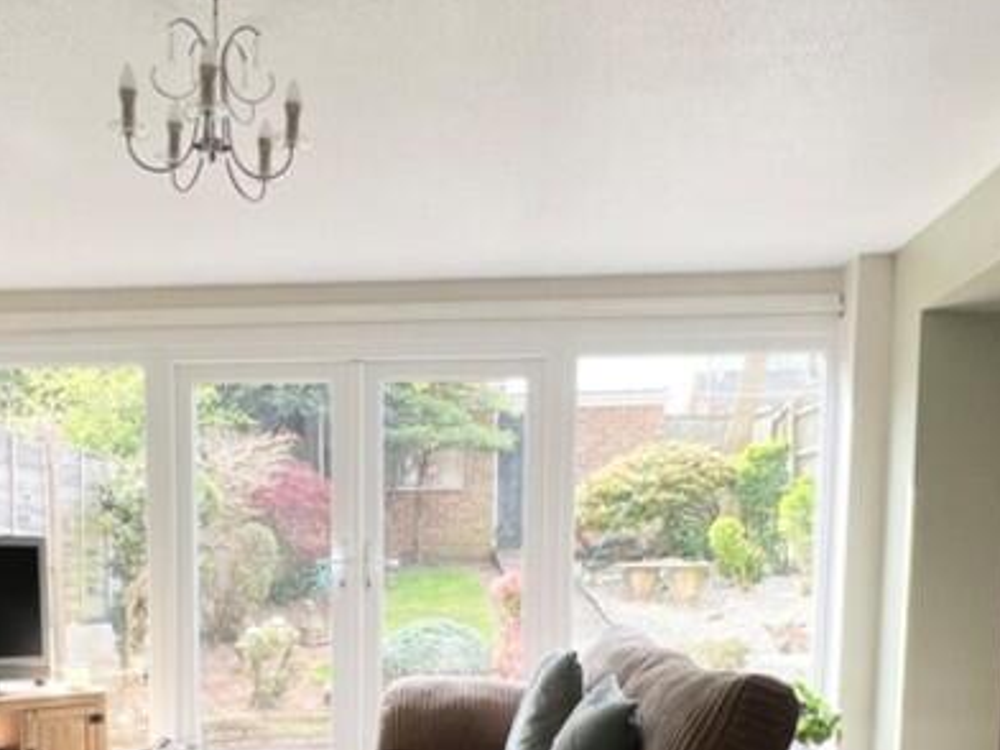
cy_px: 670
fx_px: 982
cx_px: 398
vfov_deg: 39.0
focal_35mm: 34
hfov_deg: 53.6
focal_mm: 1.57
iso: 32
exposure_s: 1/155
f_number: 1.8
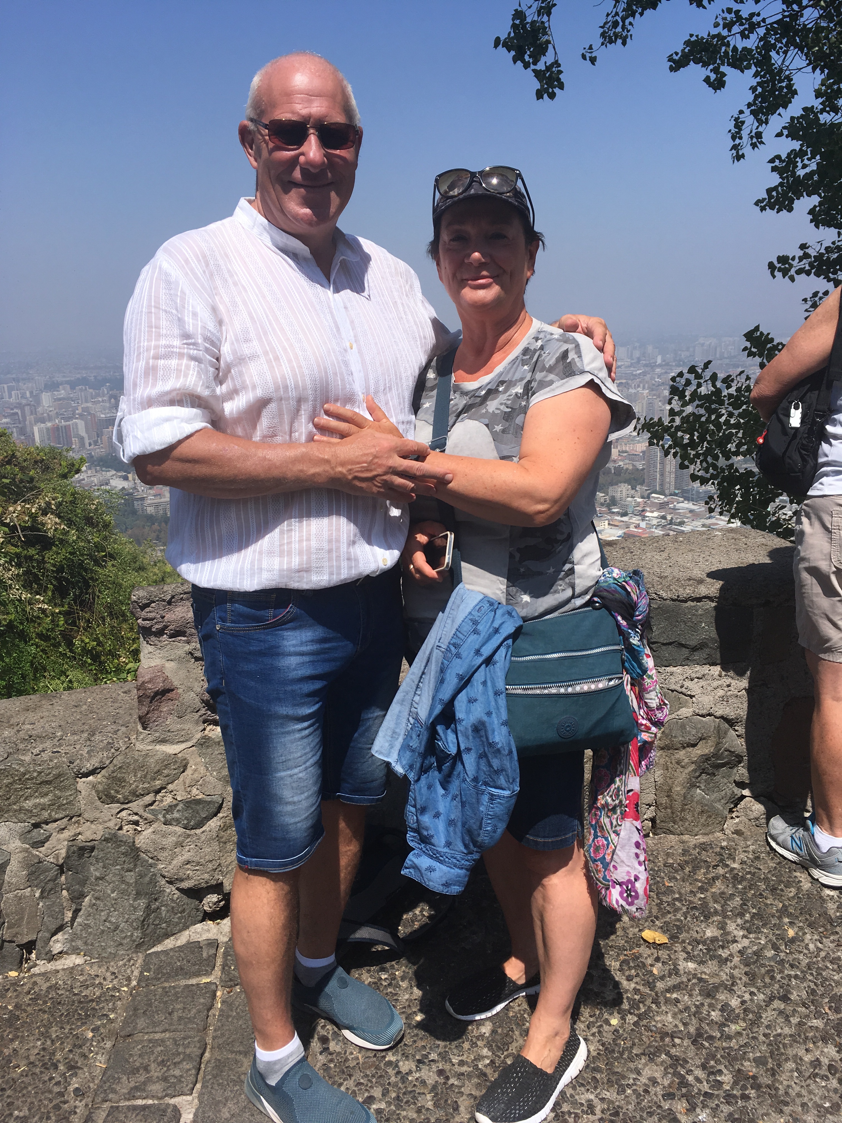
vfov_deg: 61.7
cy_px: 562
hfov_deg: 48.2
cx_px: 421
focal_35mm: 29
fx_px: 941
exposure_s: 1/2198
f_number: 2.2
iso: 25
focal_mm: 4.15
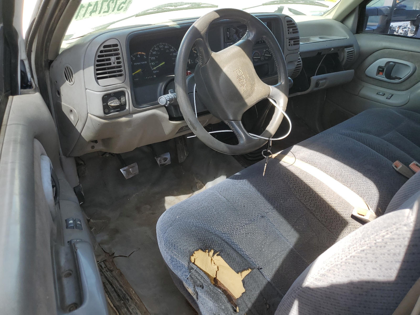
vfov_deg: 53.1
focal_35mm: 26
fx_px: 315
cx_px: 210
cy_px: 158
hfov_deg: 67.3
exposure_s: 1/333
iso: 50
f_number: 1.5
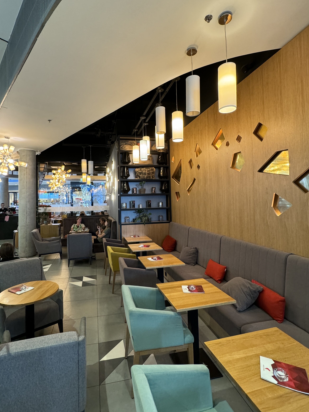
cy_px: 193
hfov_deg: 71.4
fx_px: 214
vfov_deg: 87.6
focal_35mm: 18
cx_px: 138
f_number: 2.2
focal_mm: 2.22
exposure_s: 1/50
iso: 320
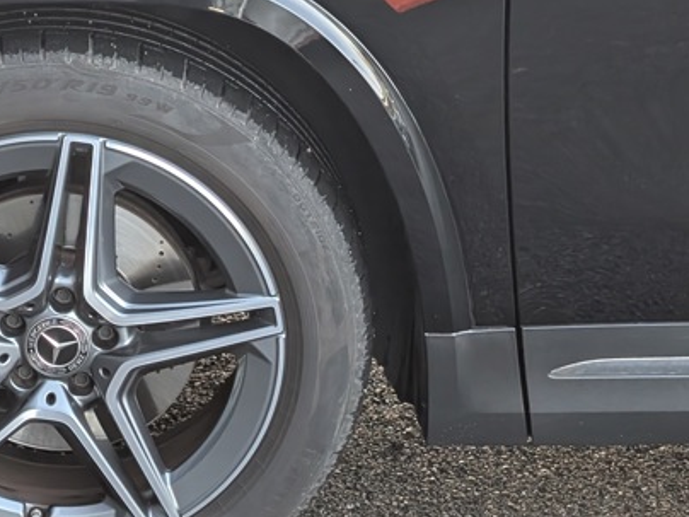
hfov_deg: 19.8
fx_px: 1931
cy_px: 319
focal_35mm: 97
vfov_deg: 15.2
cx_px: 43
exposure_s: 1/318
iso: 370
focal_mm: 6.9
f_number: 1.68
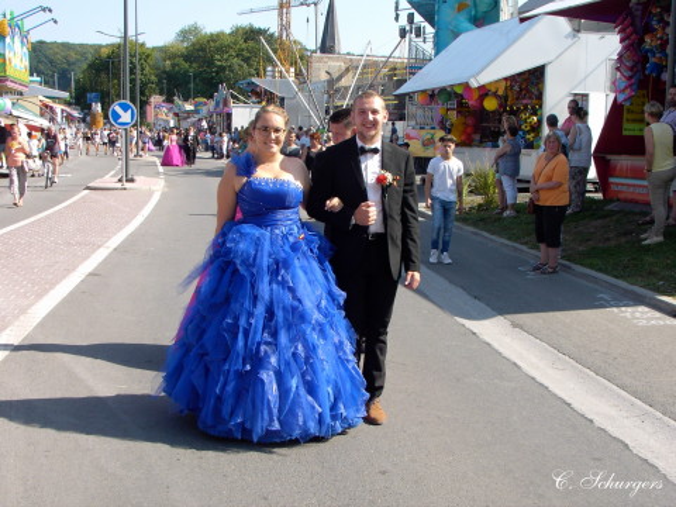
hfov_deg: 38.9
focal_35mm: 49
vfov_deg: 29.7
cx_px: 338
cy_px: 254
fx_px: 957
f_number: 4.5
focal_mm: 7.5
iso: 70
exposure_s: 1/210
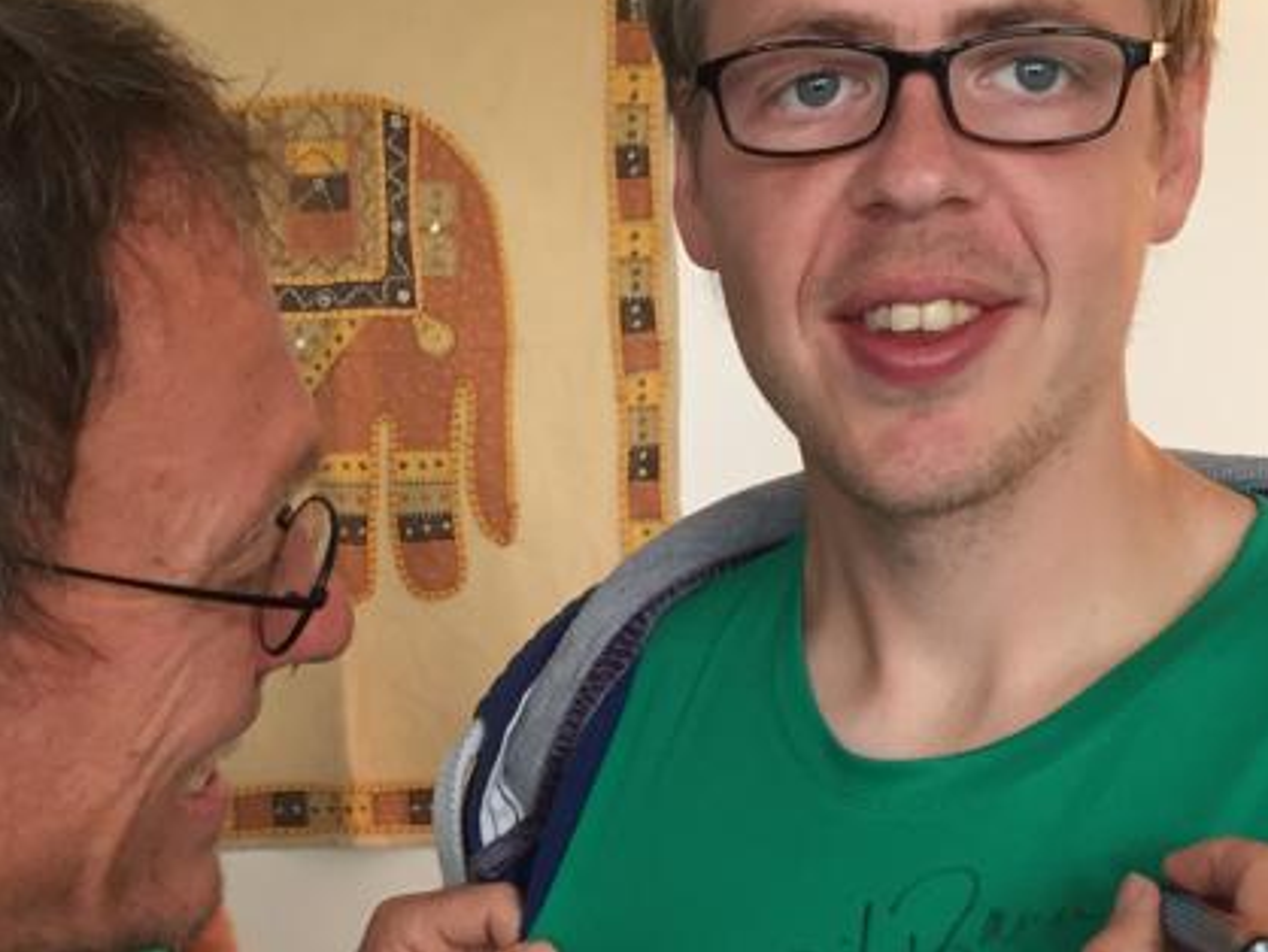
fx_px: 2602
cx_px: 479
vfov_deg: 20.3
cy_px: 858
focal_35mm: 71
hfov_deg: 27.3
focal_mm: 4.15
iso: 50
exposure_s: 1/33
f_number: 2.2
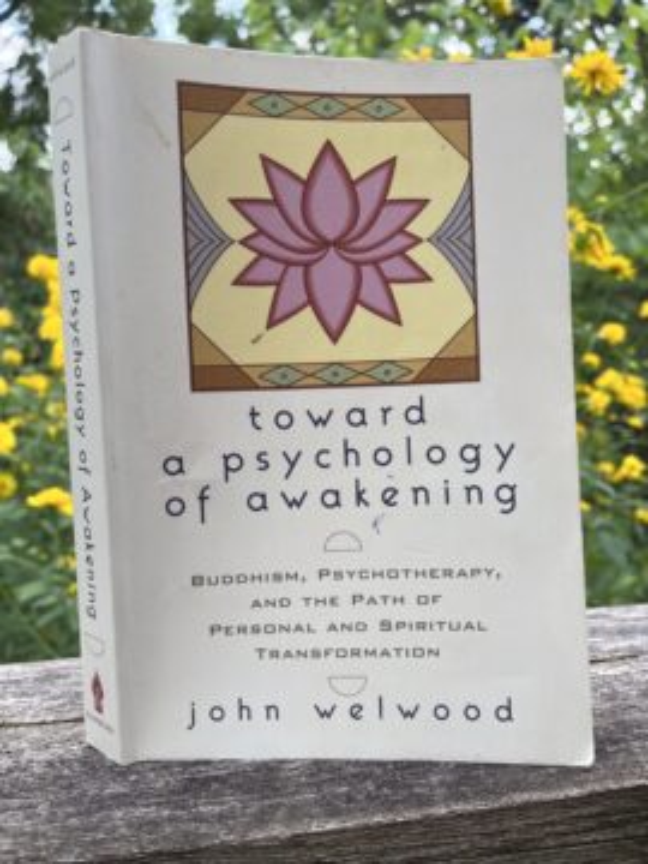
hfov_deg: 53.1
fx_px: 649
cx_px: 324
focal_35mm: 26
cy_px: 432
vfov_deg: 67.3
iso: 50
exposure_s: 1/537
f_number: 1.6
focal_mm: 5.1
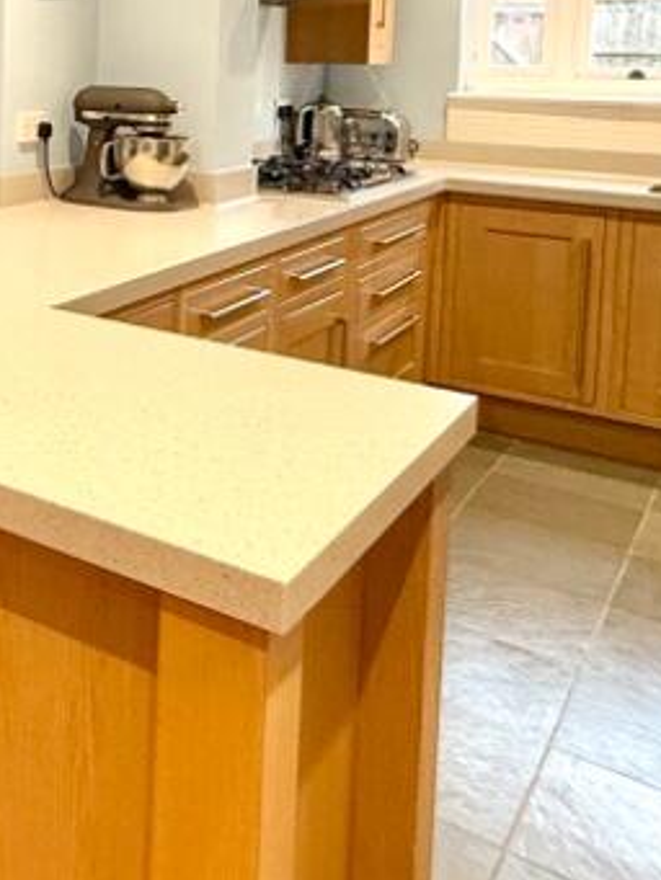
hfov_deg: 27.2
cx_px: -256
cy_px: 103
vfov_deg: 41.5
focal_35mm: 42
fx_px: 1069
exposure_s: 1/100
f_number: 2.2
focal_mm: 2.22
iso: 250
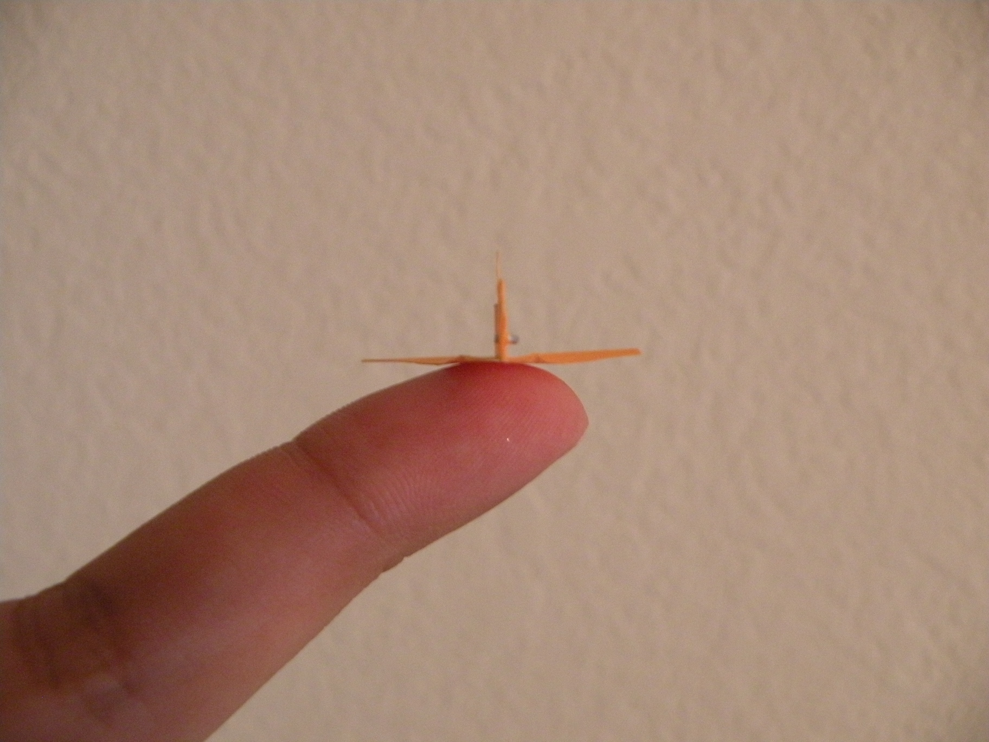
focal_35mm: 27
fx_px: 771
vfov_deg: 51.4
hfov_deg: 65.3
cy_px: 371
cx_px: 494
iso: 400
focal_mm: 4.7
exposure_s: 1/11.8
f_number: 2.8
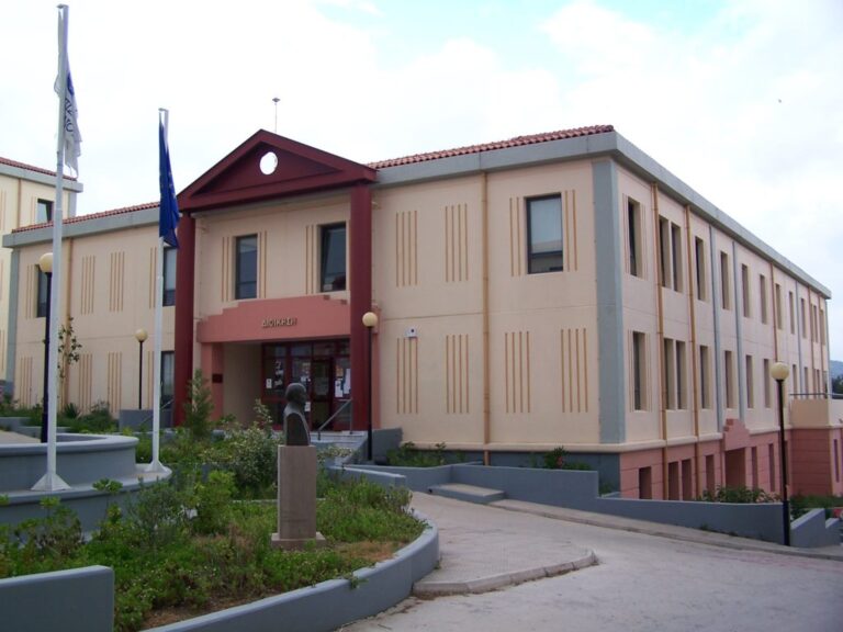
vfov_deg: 37.7
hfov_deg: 49.0
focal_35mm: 38
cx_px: 422
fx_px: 925
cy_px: 316
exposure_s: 1/180
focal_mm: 6.3
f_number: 2.8
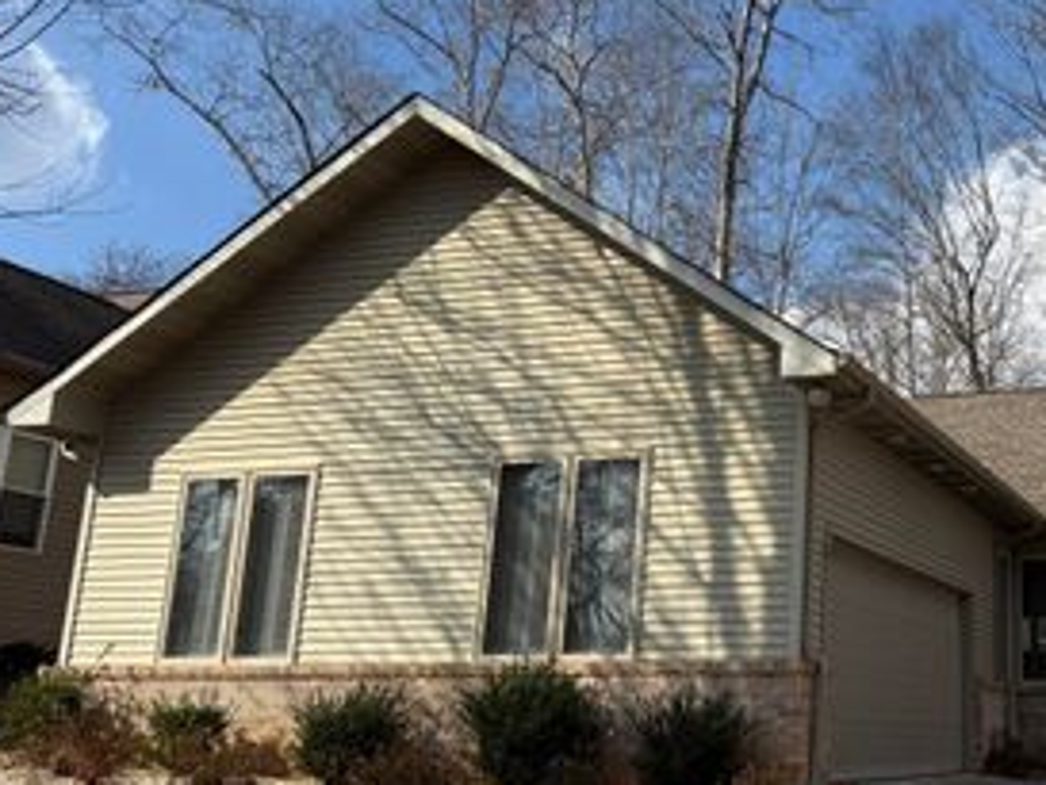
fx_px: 1330
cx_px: 908
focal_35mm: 44
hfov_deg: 40.2
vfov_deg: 32.9
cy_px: 381
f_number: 1.78
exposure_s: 1/4673
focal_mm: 6.76
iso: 80
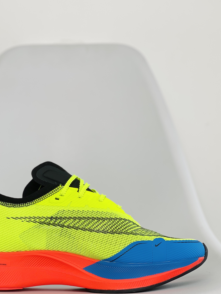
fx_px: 638
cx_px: 72
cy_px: 192
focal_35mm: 75
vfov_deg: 25.9
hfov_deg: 19.6
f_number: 2
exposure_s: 1/128
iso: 20
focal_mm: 6
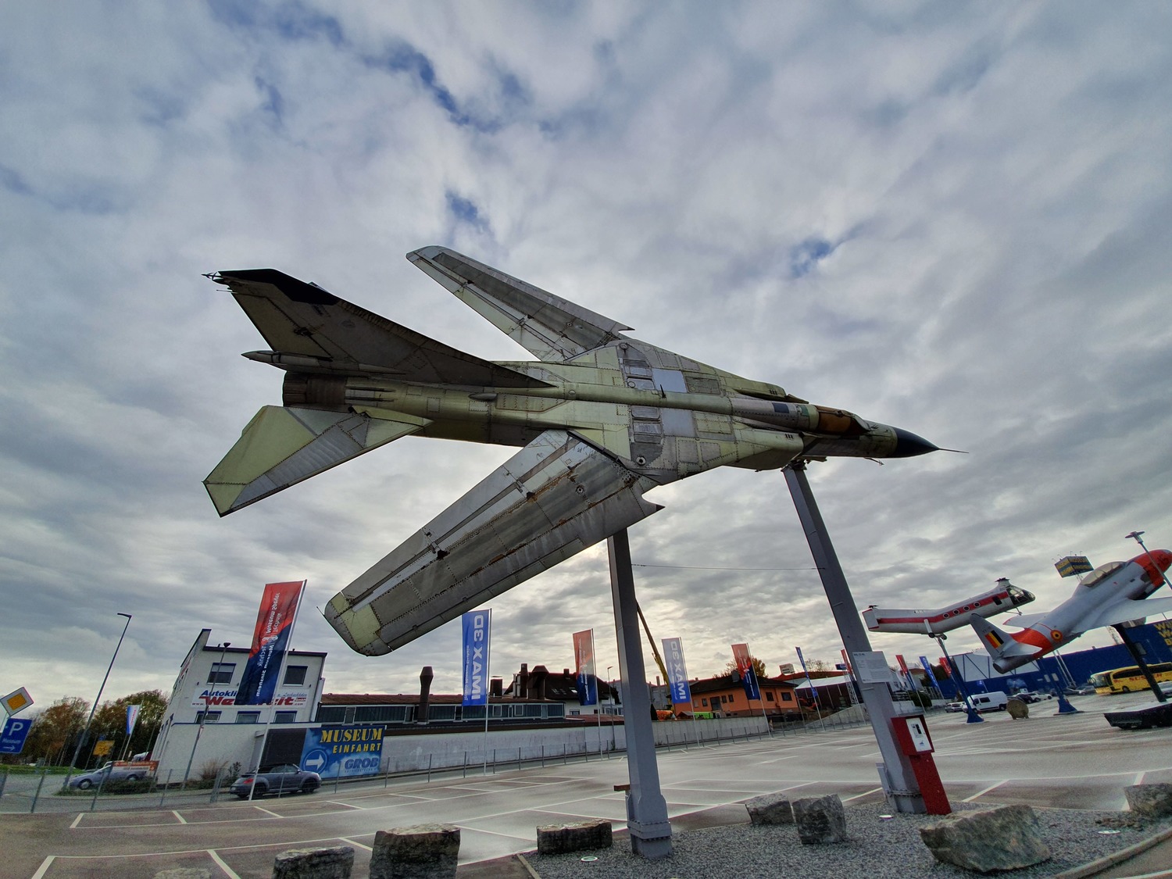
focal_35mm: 13
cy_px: 440
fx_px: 440
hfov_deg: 106.2
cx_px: 586
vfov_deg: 89.9
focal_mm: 1.8
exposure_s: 1/1928
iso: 50
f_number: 2.2
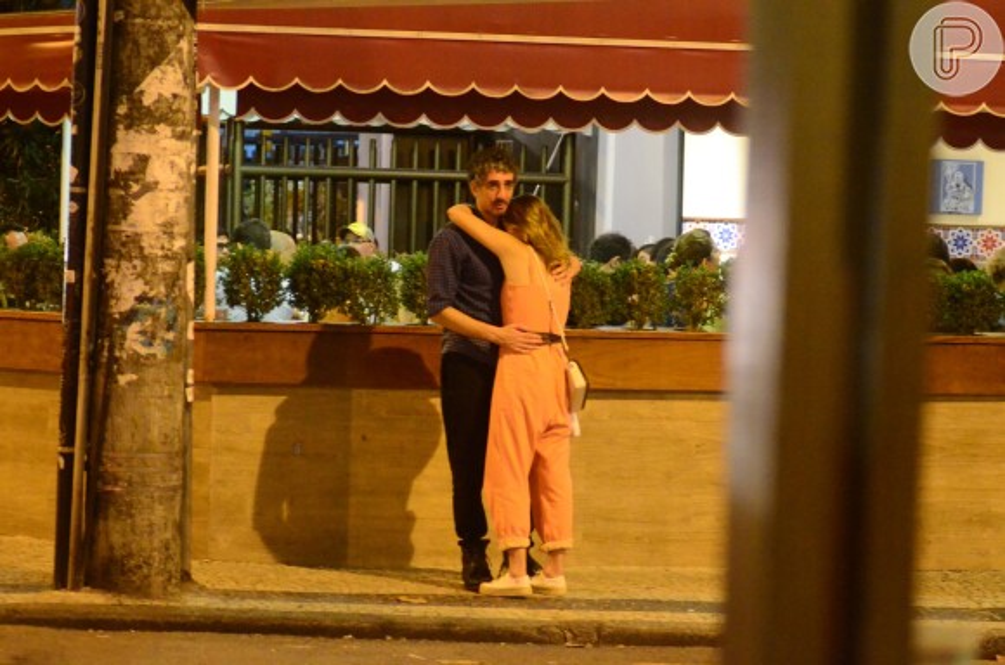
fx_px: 3343
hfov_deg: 17.1
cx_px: 502
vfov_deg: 11.4
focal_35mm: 120
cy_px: 332
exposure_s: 1/80
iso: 6400
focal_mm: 80
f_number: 2.8
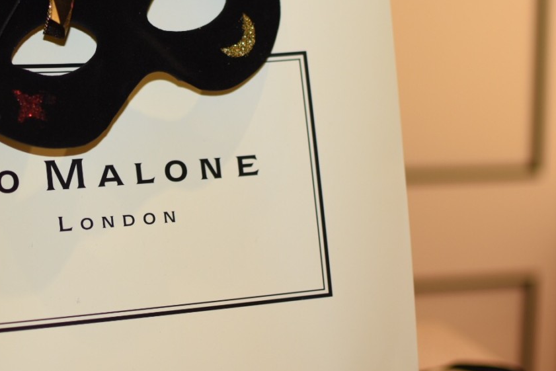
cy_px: 58
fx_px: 1388
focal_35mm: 90
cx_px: 149
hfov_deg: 22.5
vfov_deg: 15.1
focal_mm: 35
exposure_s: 1/125
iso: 100
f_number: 2
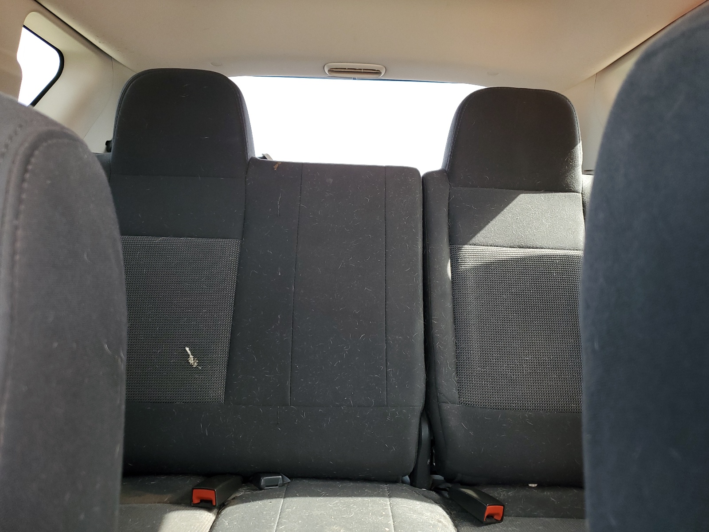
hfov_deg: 67.3
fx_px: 533
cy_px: 266
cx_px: 354
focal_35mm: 26
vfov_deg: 53.1
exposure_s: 1/120
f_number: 1.5
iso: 74
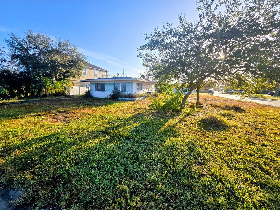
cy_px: 105
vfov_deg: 89.9
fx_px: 105
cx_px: 140
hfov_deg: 106.2
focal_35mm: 13
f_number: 2.2
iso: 50
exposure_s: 1/1186
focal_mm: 2.2
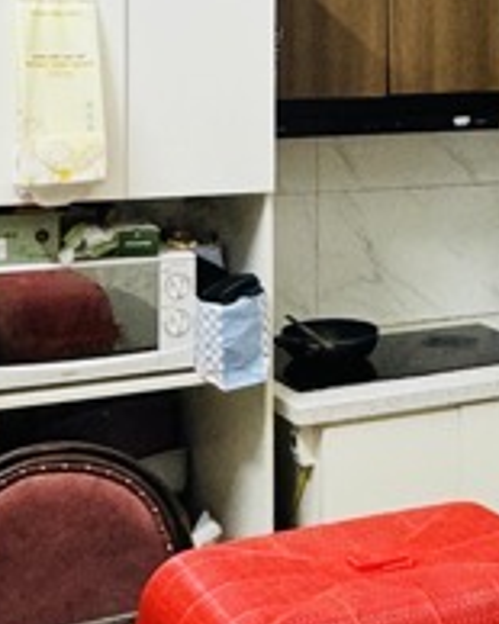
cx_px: 422
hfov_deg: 20.9
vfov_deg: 25.8
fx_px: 1330
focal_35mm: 72
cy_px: 100
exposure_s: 1/50
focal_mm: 2.22
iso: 250
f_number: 2.2
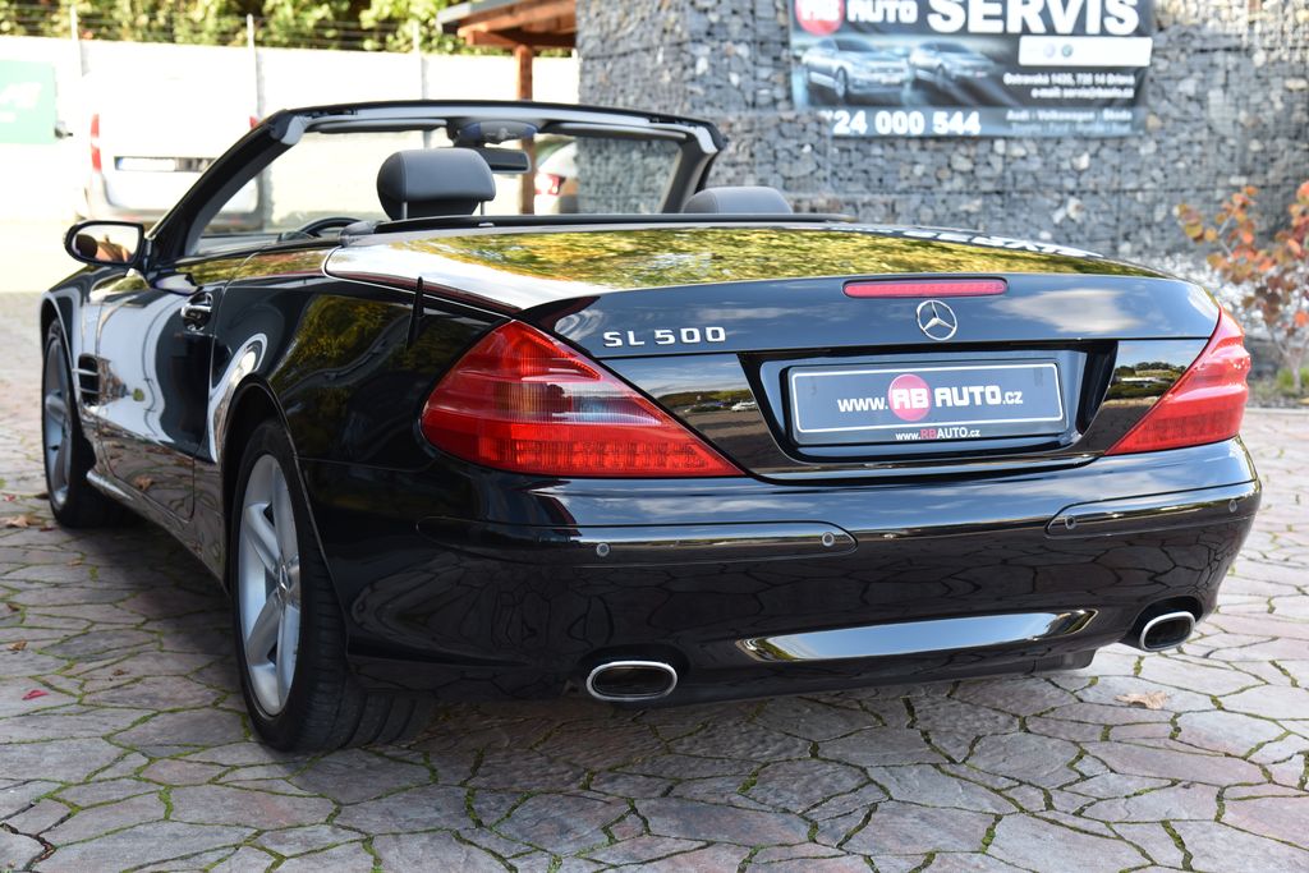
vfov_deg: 24.6
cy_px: 436
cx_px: 654
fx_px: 2000
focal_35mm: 55
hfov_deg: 36.2
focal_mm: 55
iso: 500
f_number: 5.6
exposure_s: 1/125
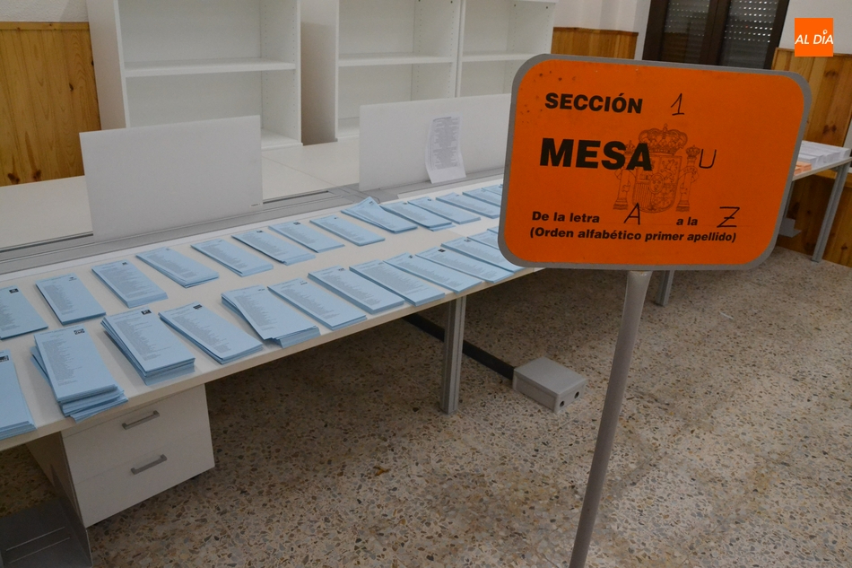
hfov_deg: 67.4
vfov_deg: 47.9
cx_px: 426
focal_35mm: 27
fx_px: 639
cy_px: 284
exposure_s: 1/250
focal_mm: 18
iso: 3200
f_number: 8
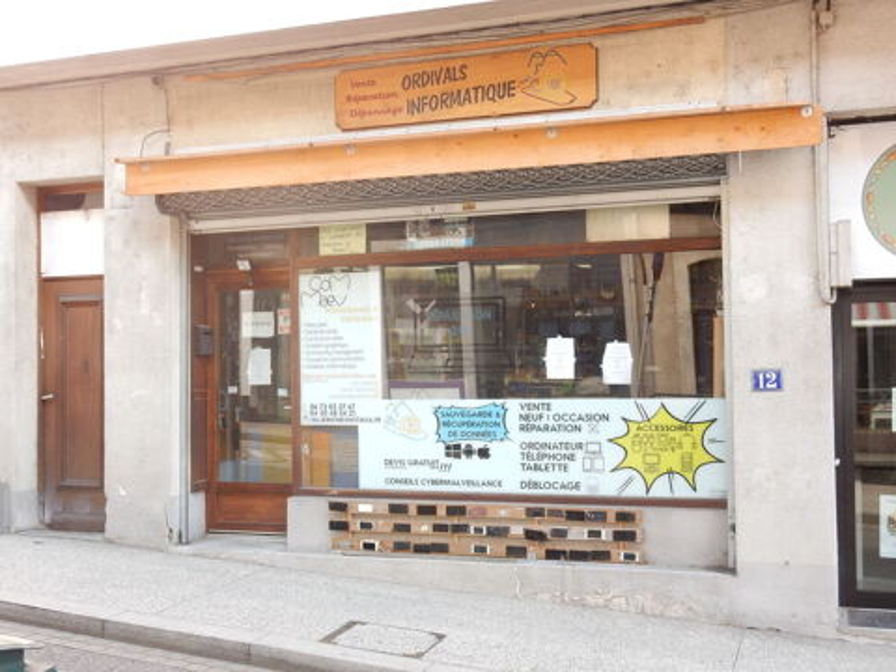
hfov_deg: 43.9
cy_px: 336
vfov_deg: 33.6
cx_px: 448
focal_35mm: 43
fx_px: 1113
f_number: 4.2
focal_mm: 7.6
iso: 180
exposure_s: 1/50
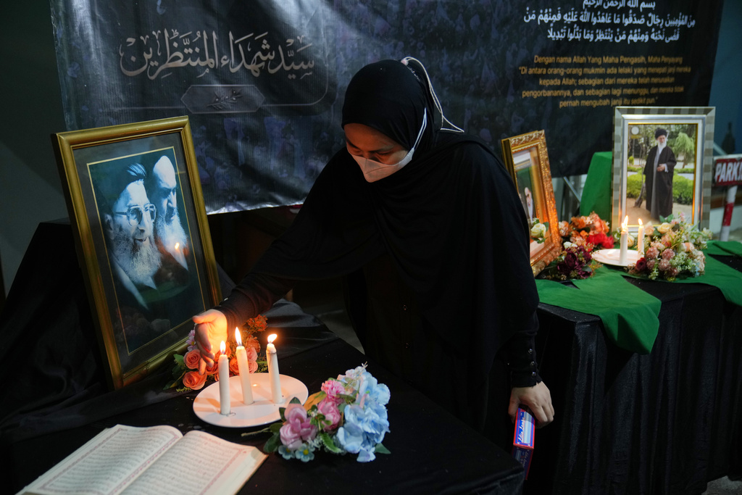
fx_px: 701
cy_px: 248
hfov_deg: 55.8
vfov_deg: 38.9
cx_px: 371
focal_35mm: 34
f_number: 2.8
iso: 1000
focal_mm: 34
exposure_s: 1/80
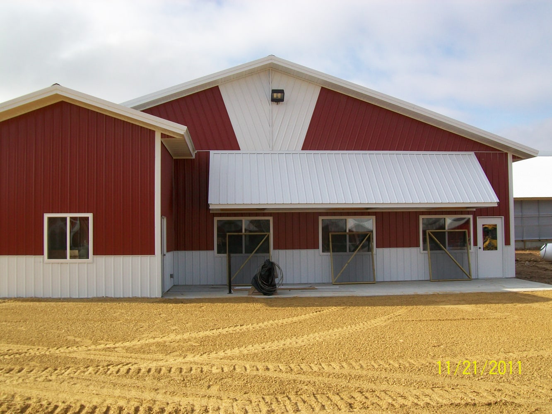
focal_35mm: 36
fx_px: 574
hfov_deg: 51.4
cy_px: 207
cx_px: 276
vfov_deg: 39.7
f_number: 4.8
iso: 64
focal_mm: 6
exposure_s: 1/320
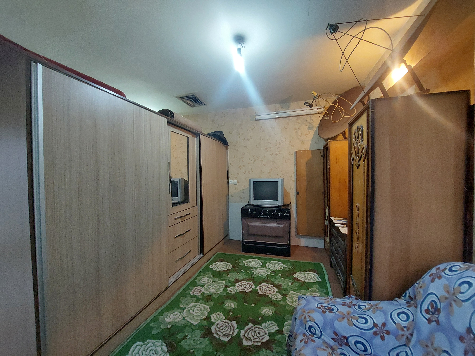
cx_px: 238
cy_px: 178
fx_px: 178
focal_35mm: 13
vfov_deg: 89.9
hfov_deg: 106.2
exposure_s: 1/25
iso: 640
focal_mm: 1.74
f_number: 2.2
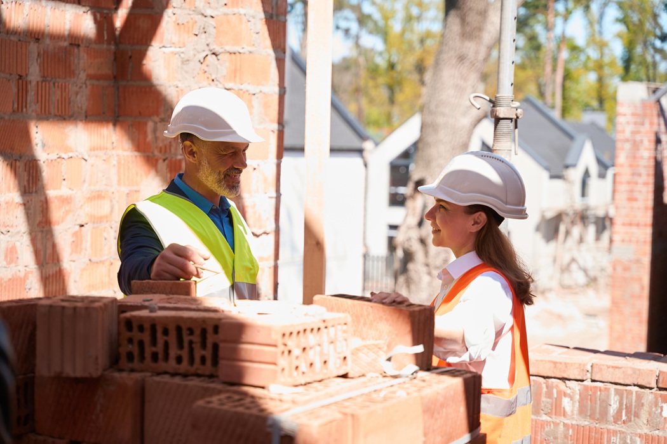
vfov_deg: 20.1
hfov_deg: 29.8
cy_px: 222
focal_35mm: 68
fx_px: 1252
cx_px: 334
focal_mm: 67.6
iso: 80
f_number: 3.2
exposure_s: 1/320
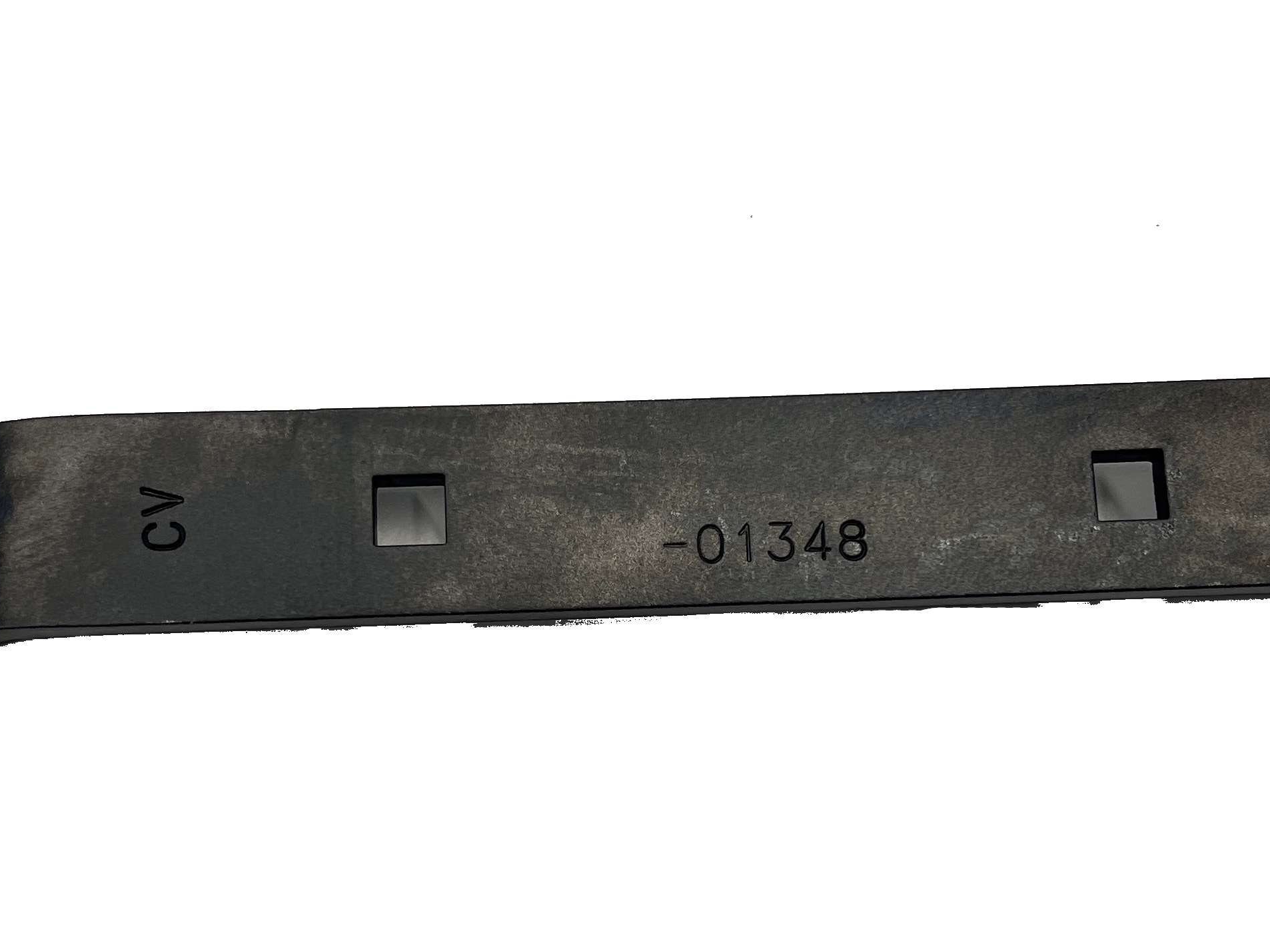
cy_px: 593
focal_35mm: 55
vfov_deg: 26.5
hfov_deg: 34.9
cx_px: 630
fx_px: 2018
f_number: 1.5
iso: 40
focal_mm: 5.7
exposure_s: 1/120
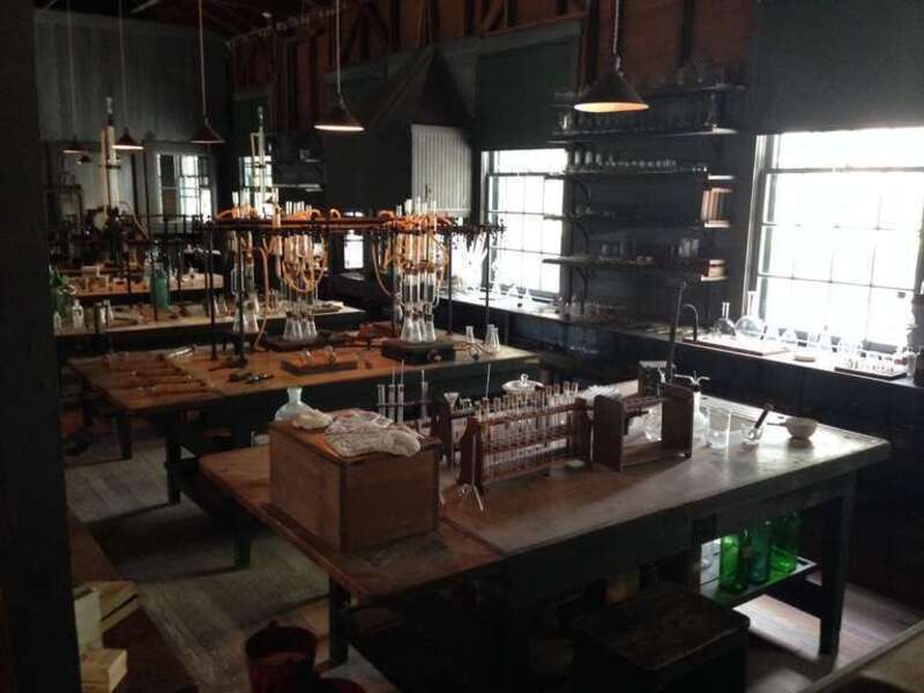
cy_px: 346
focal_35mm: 33
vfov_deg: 42.9
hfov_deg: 55.4
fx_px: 881
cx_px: 462
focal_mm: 4.12
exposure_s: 1/20
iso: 320
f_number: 2.4
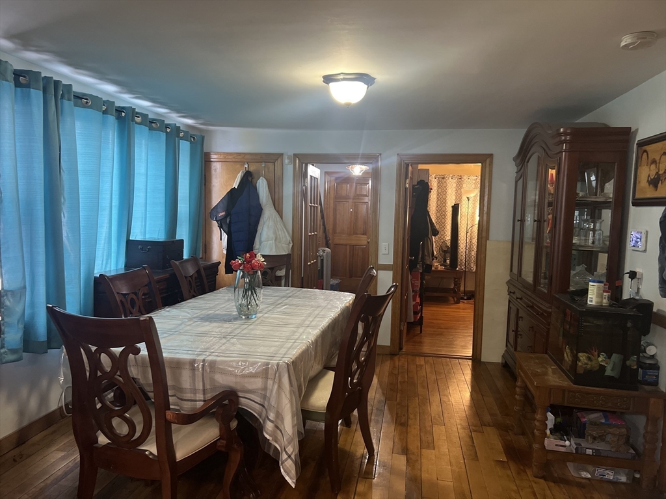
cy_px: 250
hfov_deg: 67.3
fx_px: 500
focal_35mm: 26
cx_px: 333
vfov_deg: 53.1
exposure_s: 1/40
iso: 400
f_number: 1.5
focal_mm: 5.7
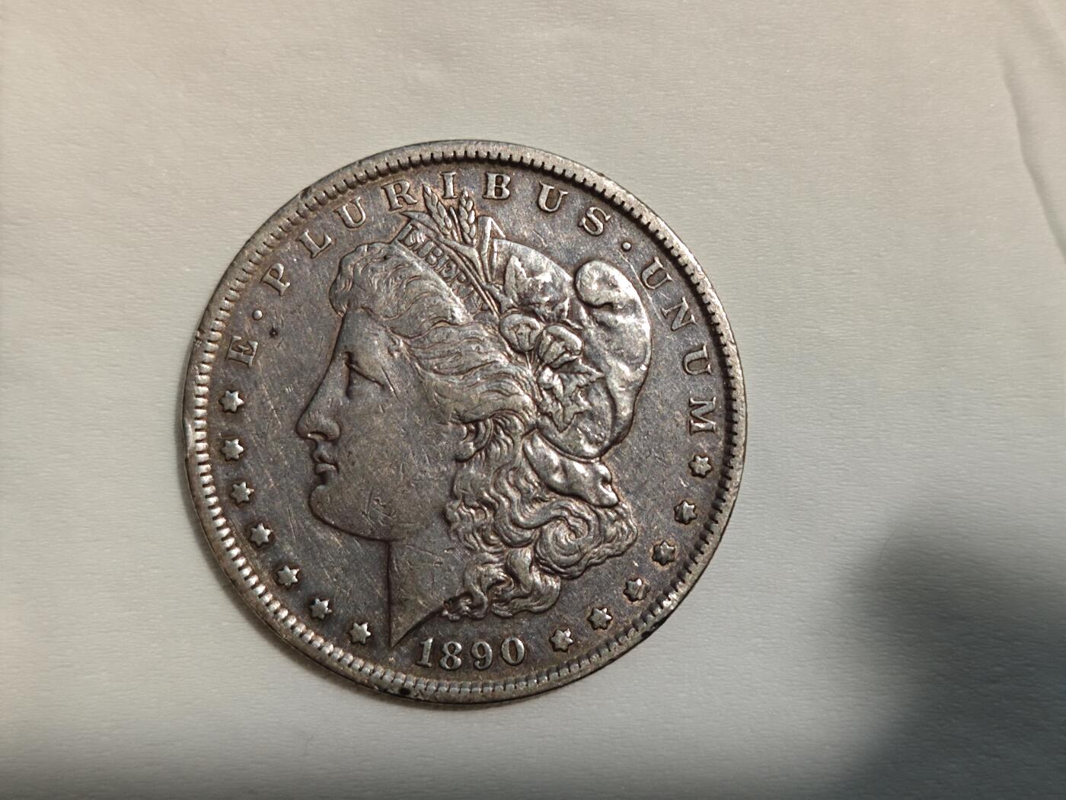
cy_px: 400
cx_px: 533
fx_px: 1417
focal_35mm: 46
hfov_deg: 41.2
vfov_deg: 31.5
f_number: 1.6
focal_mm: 6.55
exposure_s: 1/50
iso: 400
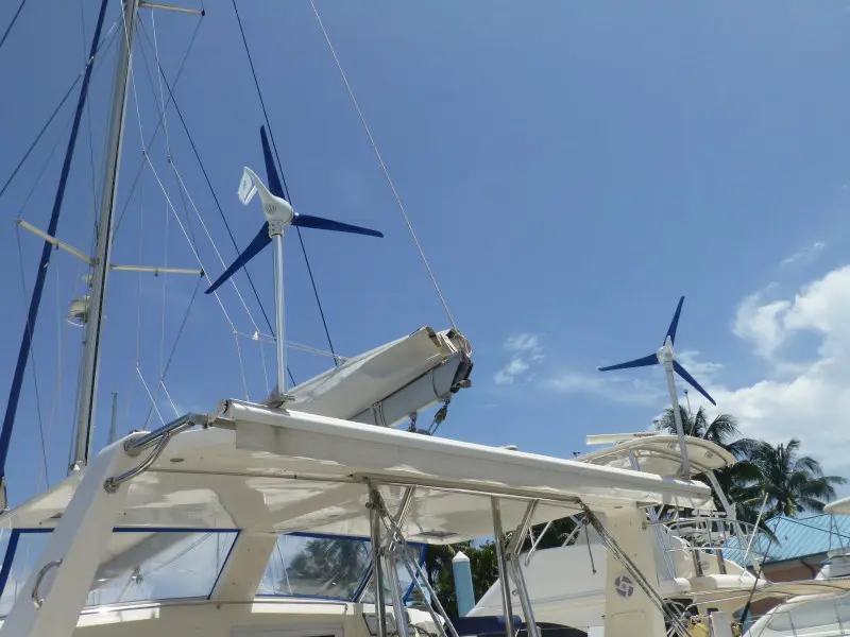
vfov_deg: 46.8
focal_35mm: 30
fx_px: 737
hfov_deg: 60.0
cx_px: 425
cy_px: 318
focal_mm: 5.4
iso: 100
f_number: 4
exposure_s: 1/1600
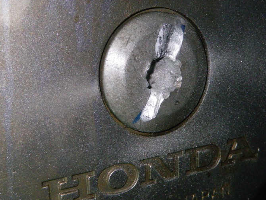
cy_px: 107
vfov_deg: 19.9
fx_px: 569
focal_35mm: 74
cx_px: 137
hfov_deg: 26.3
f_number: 5.5
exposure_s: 1/80
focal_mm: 11.1
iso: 400
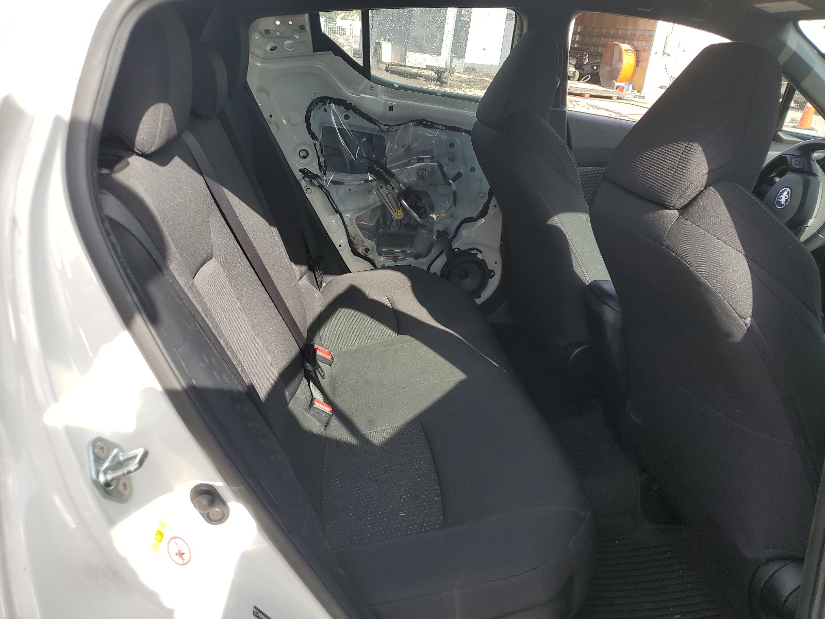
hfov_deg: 67.3
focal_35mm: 26
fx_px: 620
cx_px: 412
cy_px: 310
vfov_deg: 53.1
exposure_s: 1/1000
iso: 50
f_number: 1.5
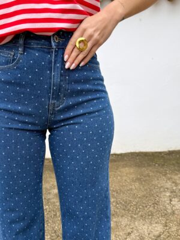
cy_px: 120
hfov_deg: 56.8
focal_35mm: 24
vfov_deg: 71.6
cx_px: 90
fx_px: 166
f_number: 1.78
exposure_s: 1/593
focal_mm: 6.76
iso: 80
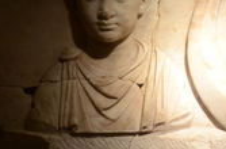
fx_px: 1188
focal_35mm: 190
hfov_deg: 10.8
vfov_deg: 7.2
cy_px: 35
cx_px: 210
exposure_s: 1/100
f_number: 4.8
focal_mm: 48
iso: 1000
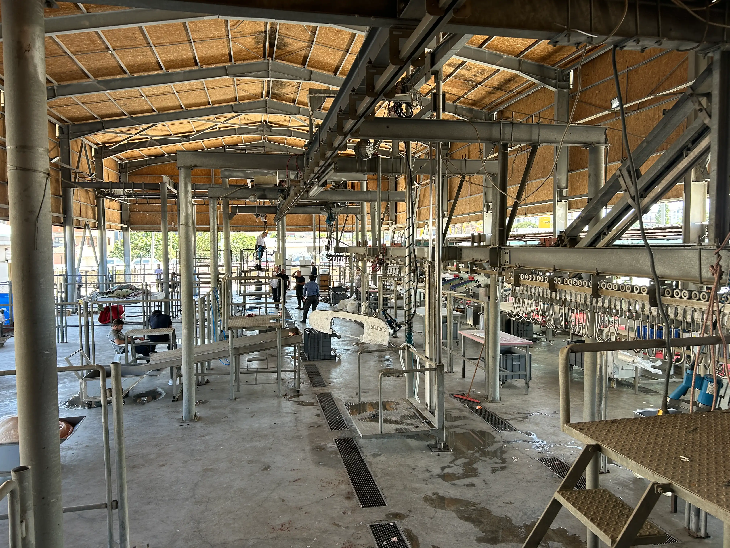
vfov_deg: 53.1
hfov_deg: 67.3
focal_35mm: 26
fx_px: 548
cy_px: 274
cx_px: 365
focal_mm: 5.7
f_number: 1.5
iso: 64
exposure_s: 1/139
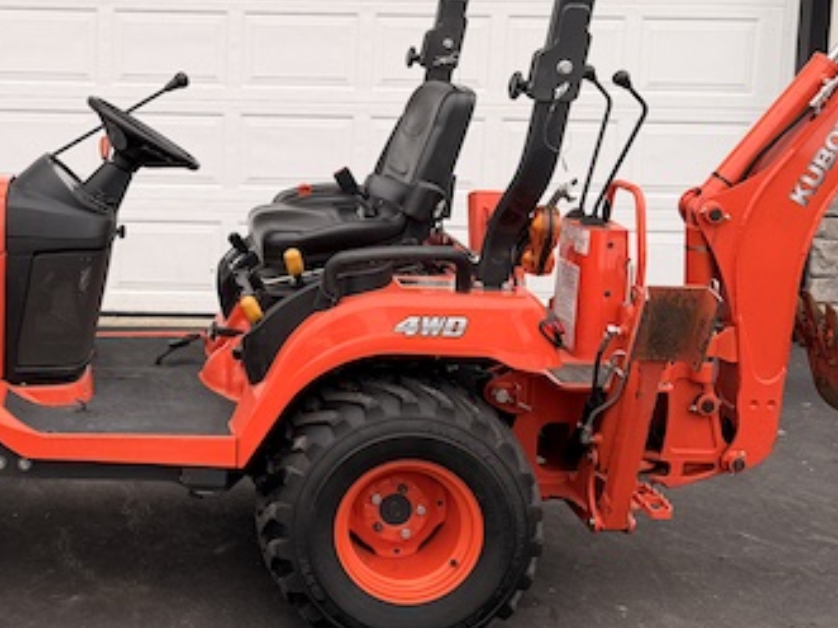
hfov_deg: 32.0
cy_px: 149
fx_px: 1404
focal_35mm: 58
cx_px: 124
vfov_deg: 24.9
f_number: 1.78
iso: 80
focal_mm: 6.76
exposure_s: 1/567
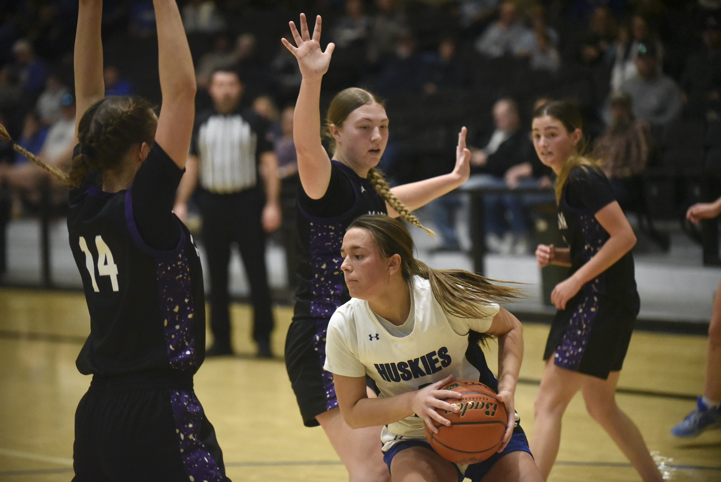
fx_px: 2604
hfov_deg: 15.8
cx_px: 360
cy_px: 241
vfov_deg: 10.6
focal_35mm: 130
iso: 12800
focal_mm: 130
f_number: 3.2
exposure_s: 1/1600
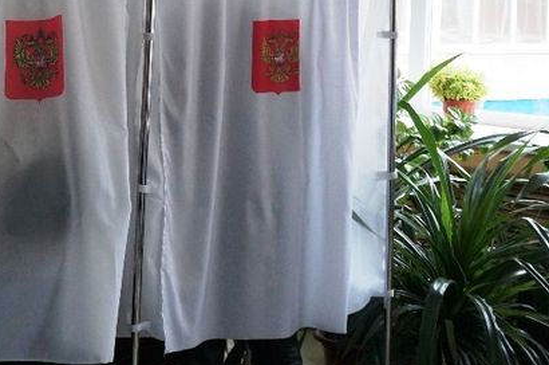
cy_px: 129
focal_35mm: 86
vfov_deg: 15.8
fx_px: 1313
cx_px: -8
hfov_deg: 22.6
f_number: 4.5
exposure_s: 1/160
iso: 1250
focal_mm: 23
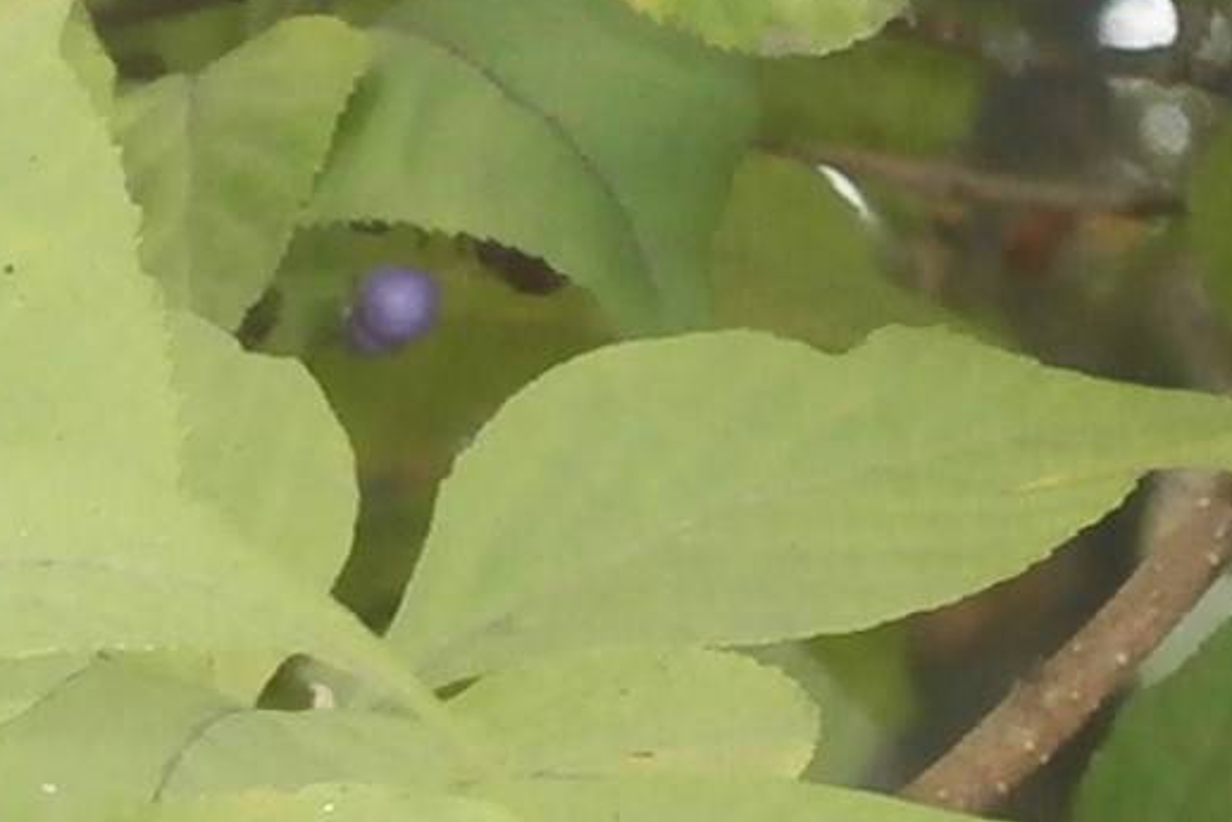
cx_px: -486
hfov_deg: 4.6
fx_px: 15335
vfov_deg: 3.1
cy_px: 1470
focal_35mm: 448
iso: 200
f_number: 4.9
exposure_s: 1/60
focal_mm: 15.4
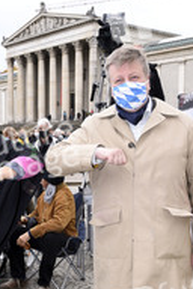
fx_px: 402
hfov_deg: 26.6
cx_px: 45
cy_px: 233
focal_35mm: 50
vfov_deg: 38.1
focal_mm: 24
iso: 400
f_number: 8
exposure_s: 1/160
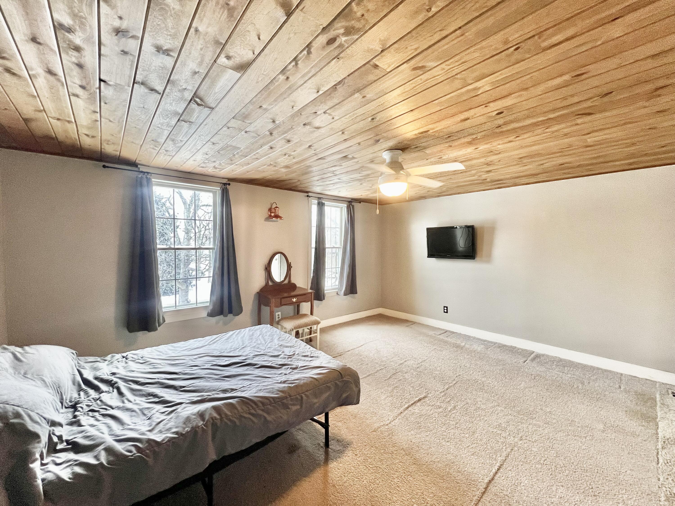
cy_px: 253
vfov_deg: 89.9
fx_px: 253
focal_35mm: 13
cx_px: 338
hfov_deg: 106.2
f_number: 1.8
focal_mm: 1.57
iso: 250
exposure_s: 1/60
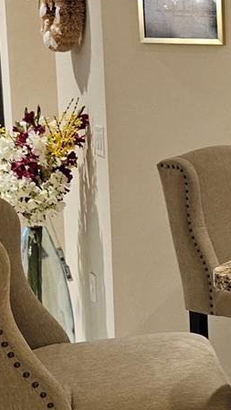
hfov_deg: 11.5
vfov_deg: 23.9
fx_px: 970
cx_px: 530
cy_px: 199
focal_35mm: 89
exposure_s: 1/120
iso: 320
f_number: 1.8
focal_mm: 5.4
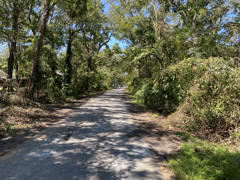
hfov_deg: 67.3
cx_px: 120
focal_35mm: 26
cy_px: 90
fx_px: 180
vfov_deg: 53.1
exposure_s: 1/502
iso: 32
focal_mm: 4.25
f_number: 1.8
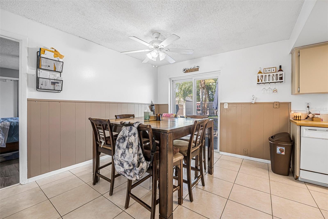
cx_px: 164
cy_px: 110
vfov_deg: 77.3
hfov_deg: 100.4
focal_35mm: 15
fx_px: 137
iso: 320
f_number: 9
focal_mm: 10
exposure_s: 1/3
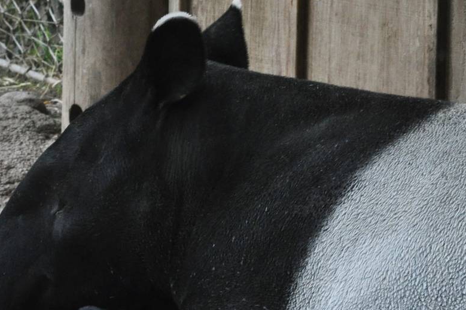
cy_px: 269
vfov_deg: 5.2
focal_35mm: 265
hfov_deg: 7.8
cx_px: 418
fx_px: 3427
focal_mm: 86
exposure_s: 1/100
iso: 800
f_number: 9
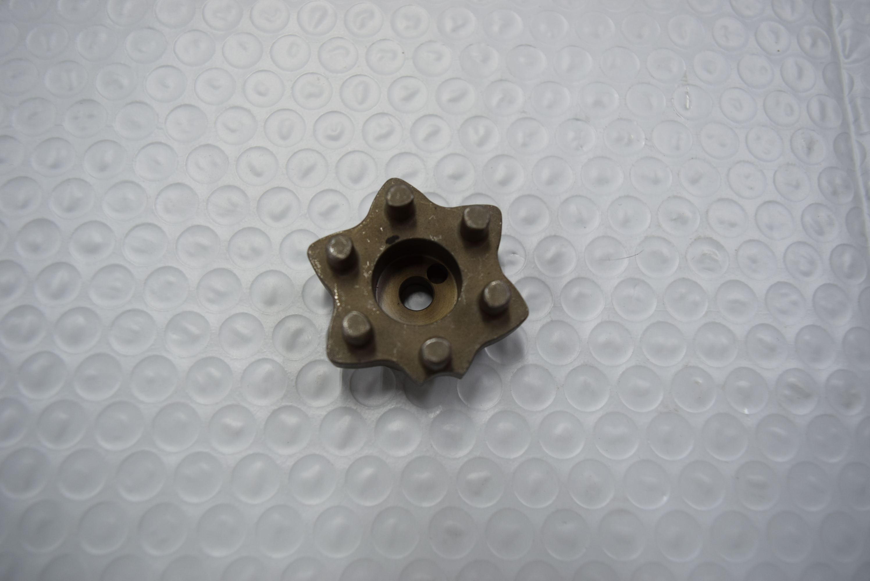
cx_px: 435
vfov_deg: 48.0
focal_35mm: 27
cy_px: 290
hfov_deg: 67.3
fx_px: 653
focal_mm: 18
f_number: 4.5
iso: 400
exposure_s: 1/80
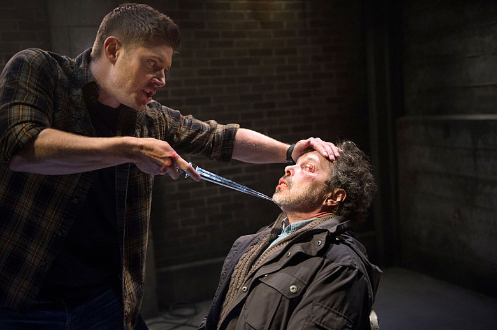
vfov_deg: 29.8
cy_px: 165
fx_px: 620
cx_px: 248
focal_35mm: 45
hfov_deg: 43.7
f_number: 2.8
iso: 4000
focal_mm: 45
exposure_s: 1/160
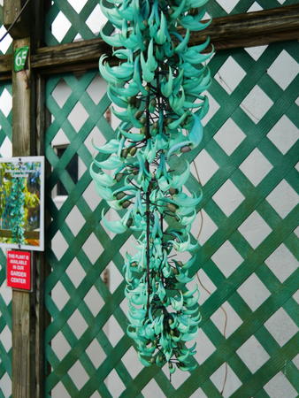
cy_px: 199
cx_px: 150
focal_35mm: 68
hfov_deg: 21.6
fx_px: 782
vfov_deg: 28.5
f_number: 5.1
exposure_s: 1/100
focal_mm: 34
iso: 200
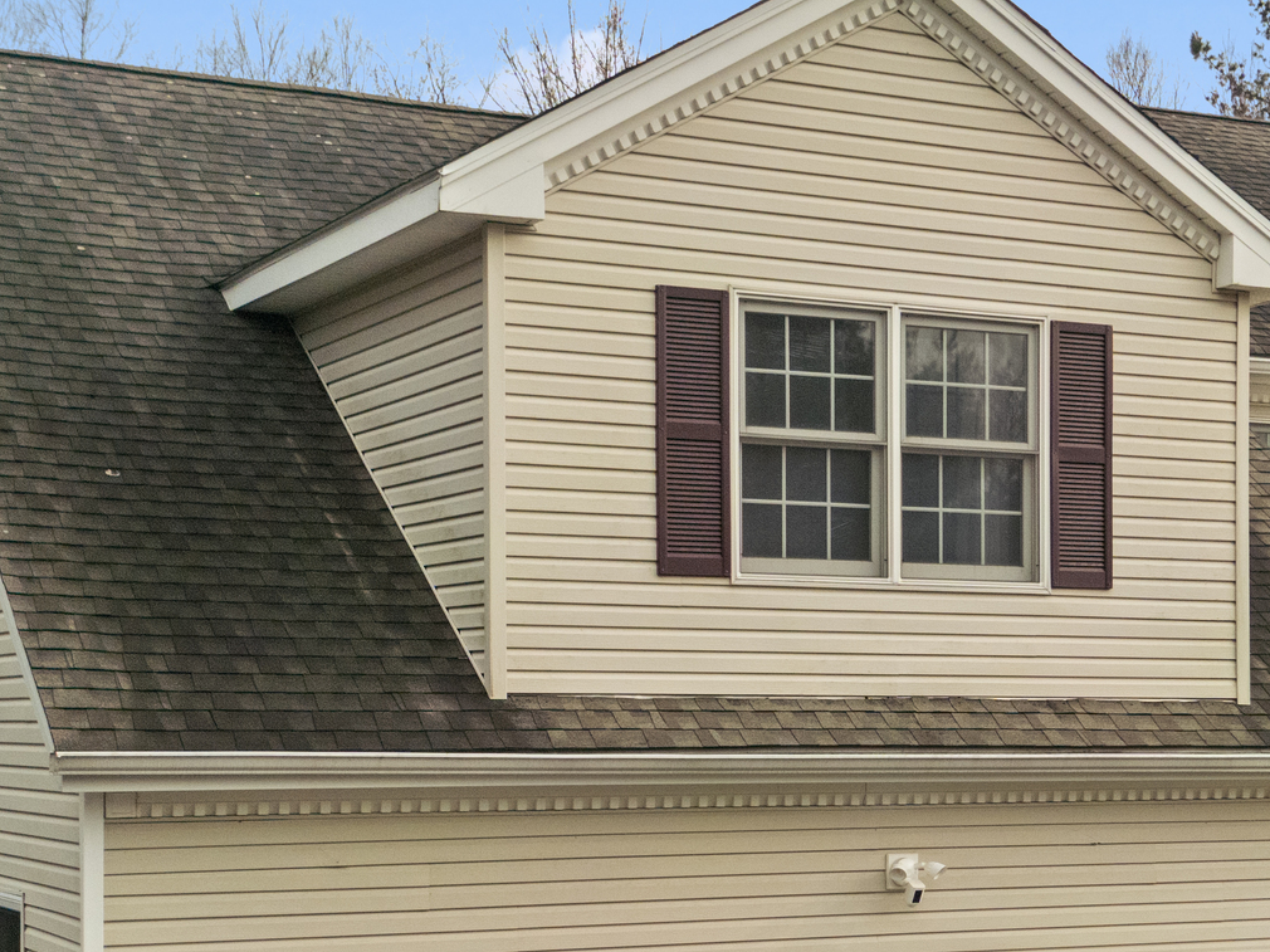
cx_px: 912
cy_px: 692
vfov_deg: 20.0
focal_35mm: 73
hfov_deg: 26.4
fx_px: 2678
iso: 130
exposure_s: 1/640
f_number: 1.7
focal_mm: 6.72
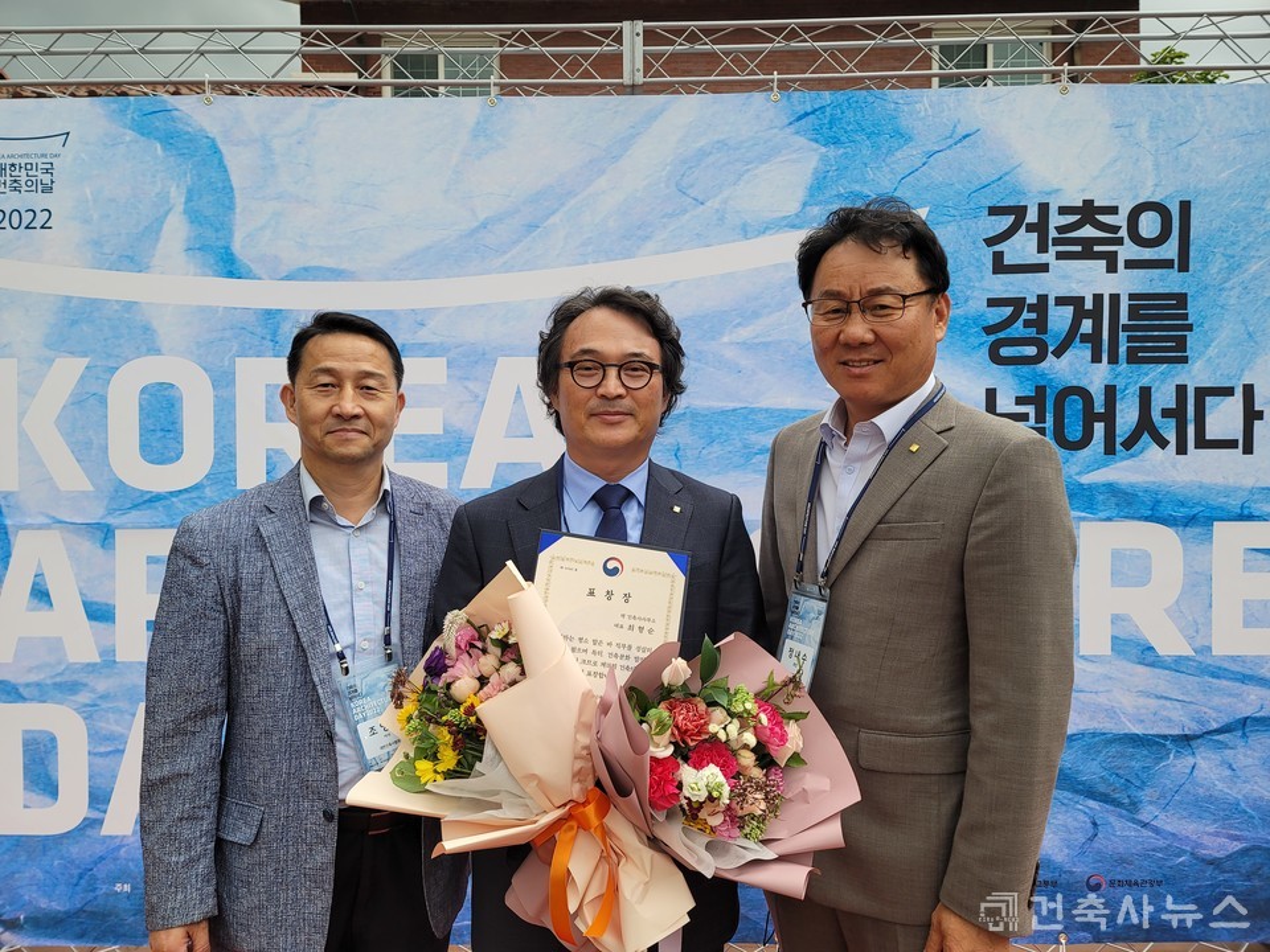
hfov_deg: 69.4
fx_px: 917
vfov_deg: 54.9
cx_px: 635
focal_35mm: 25
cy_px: 476
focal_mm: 7
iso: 50
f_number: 1.8
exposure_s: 1/120
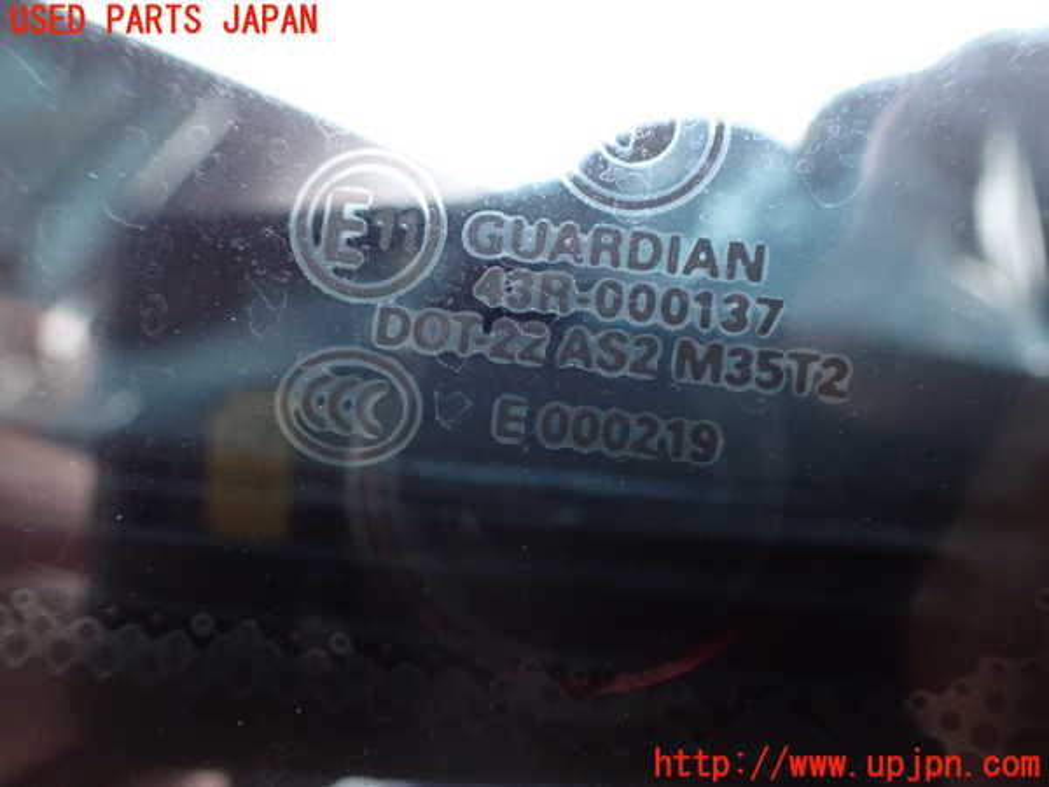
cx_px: 524
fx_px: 909
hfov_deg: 60.0
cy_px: 394
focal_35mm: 30
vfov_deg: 46.8
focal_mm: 5.4
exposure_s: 1/80
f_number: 2.3
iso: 800
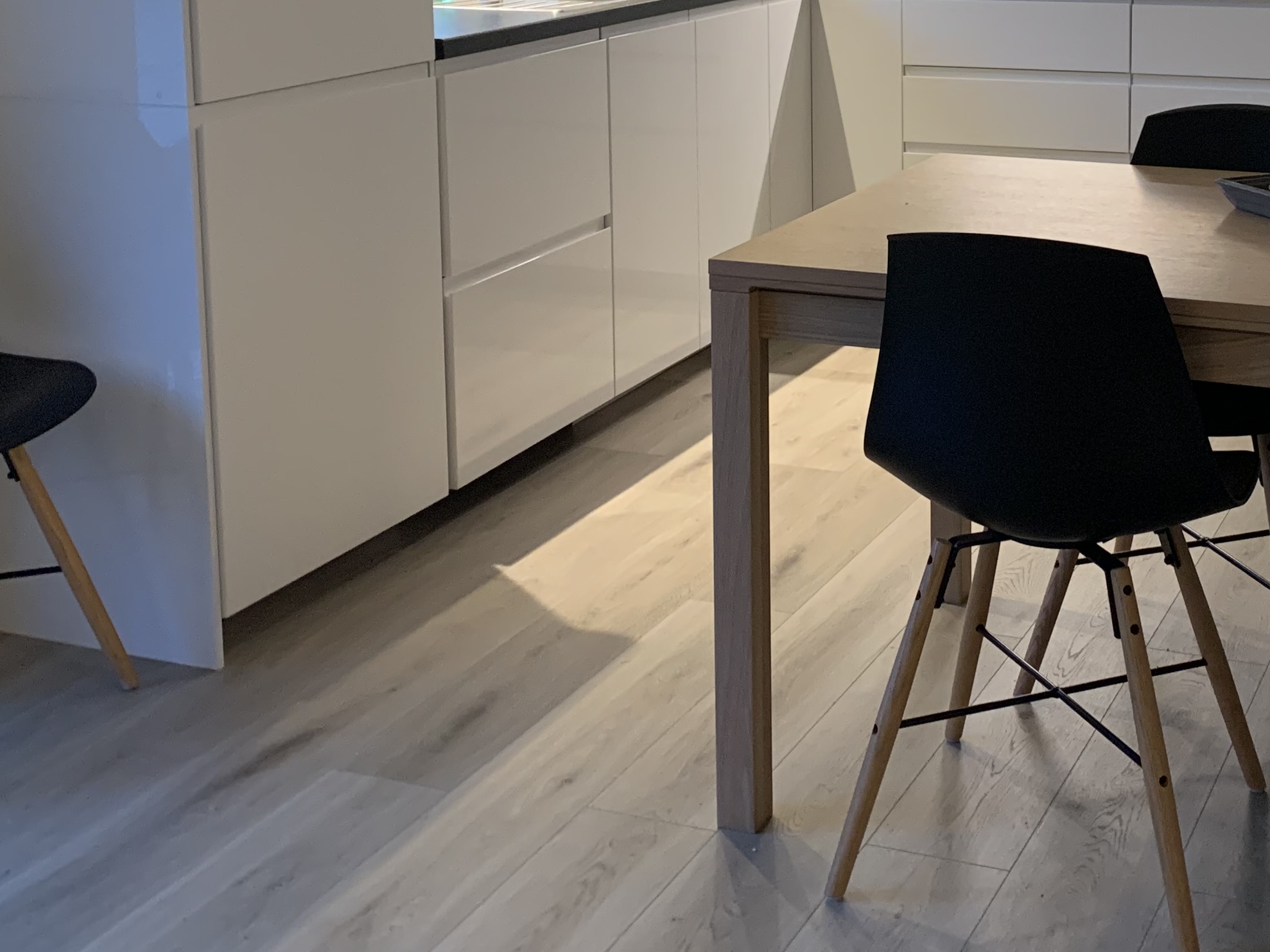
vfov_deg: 26.6
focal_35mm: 53
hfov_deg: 35.5
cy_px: 108
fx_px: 1944
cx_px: 936
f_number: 1.8
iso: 250
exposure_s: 1/33
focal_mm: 4.25
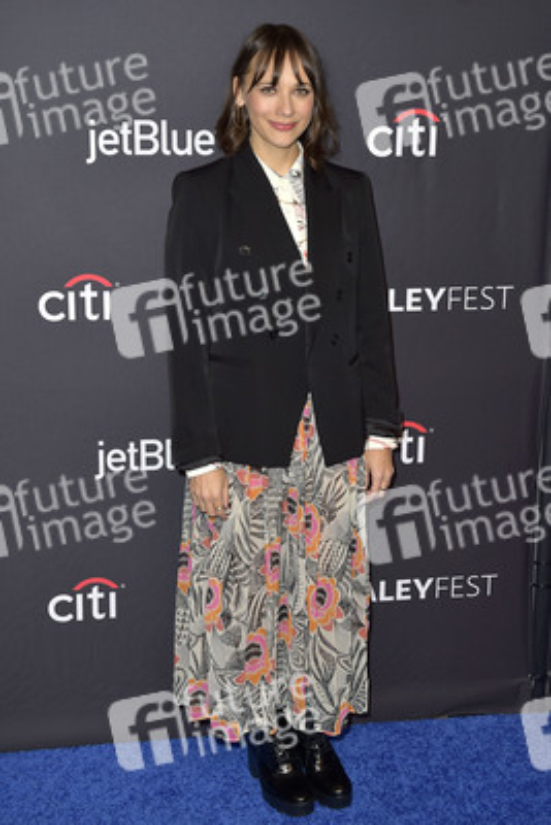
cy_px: 412
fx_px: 1101
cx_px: 276
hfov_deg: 28.1
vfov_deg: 41.1
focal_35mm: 48
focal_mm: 48
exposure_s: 1/250
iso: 250
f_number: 5.6
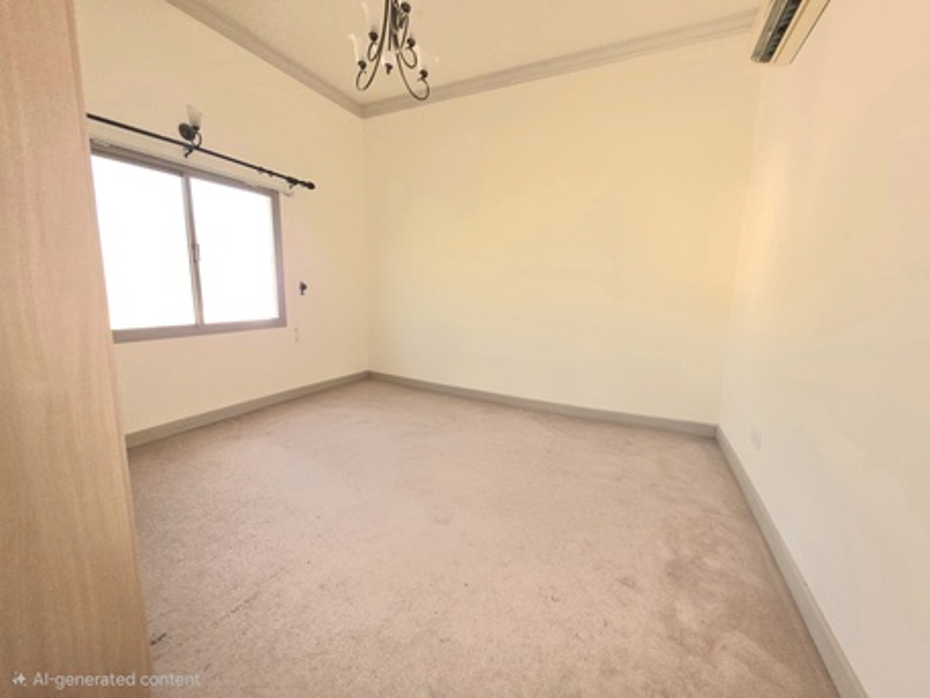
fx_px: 349
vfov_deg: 89.9
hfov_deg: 106.2
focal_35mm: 13
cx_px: 465
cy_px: 349
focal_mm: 2.2
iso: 125
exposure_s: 1/50.3
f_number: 1.9
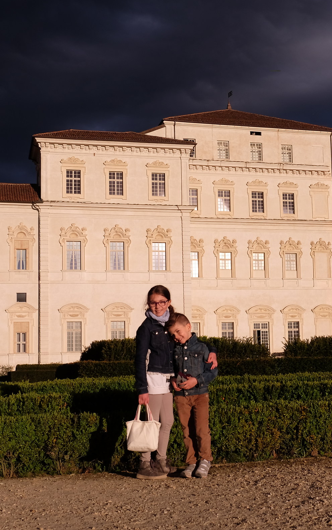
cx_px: 247
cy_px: 266
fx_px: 782
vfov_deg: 37.5
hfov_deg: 23.7
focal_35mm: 54
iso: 200
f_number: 10
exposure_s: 1/240
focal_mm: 23.3
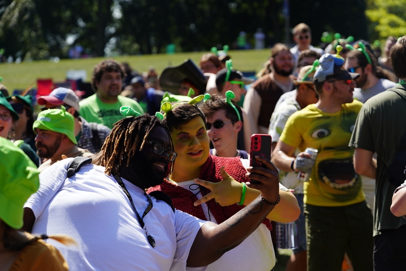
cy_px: 136
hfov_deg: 17.5
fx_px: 1320
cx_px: 203
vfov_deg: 11.7
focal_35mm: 117
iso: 250
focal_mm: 117
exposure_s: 1/1000
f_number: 5
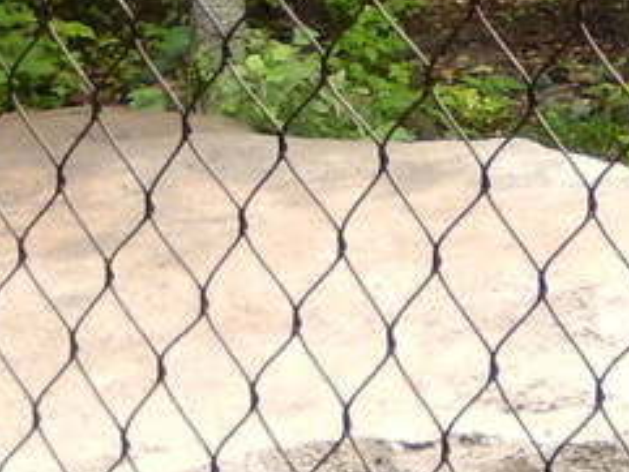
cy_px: -480
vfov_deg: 6.1
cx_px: 1227
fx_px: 4345
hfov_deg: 7.9
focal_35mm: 239
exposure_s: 1/80
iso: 125
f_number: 4
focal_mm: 6.5
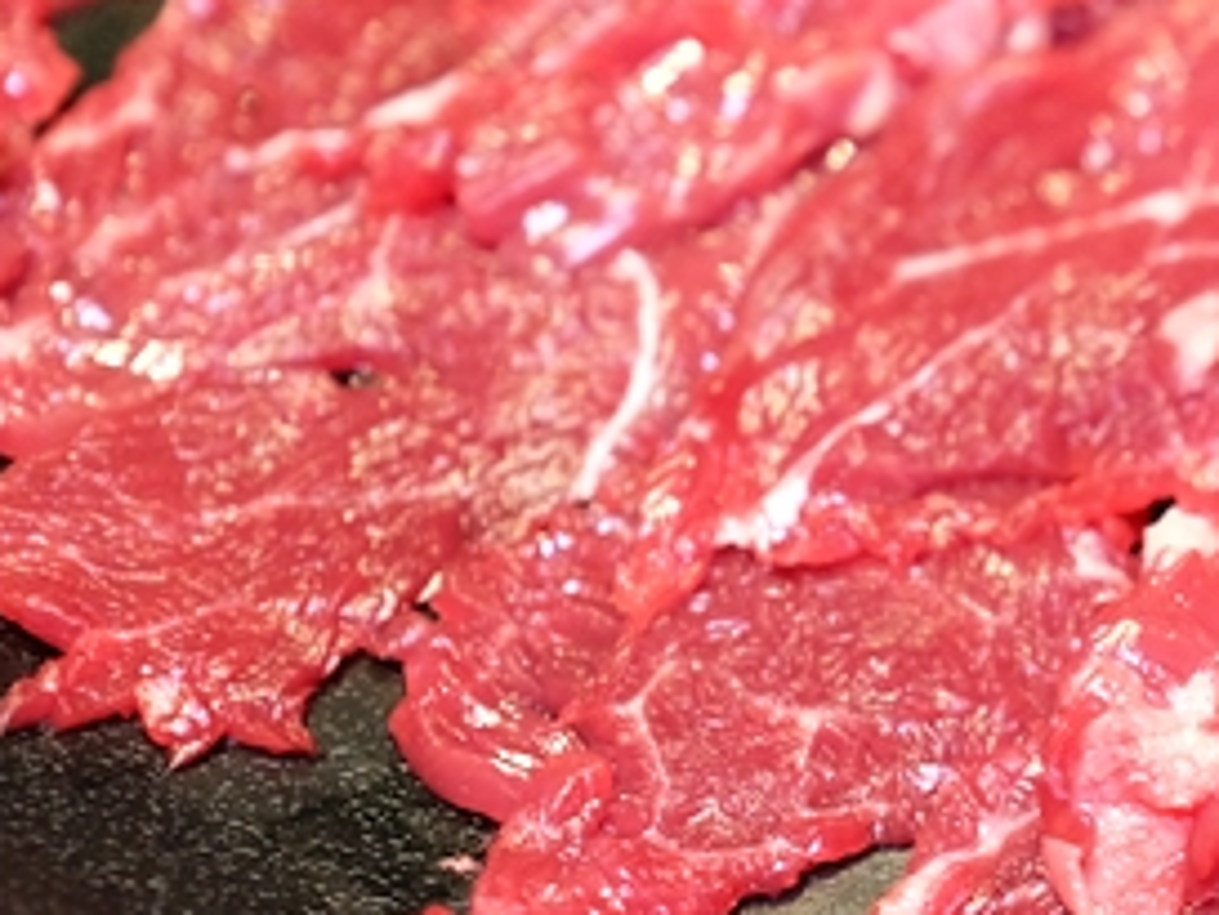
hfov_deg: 16.6
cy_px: 674
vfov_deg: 13.3
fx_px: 3911
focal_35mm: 111
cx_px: 1621
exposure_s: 1/60
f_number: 2.8
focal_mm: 23
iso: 1000
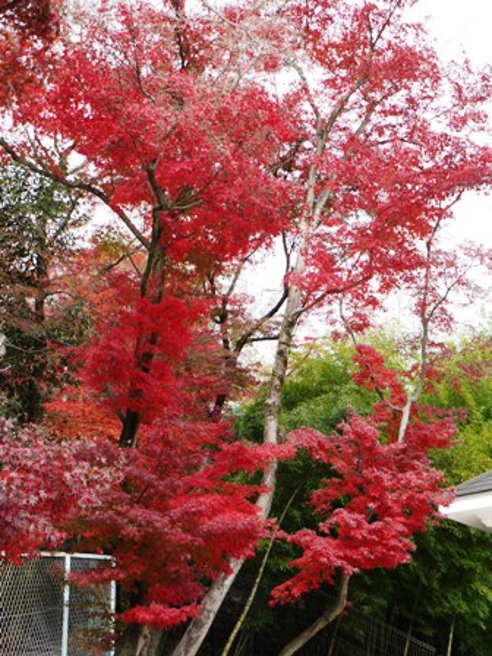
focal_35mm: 52
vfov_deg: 36.8
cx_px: 246
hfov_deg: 28.0
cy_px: 328
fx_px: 985
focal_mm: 26
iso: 100
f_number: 5
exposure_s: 1/125
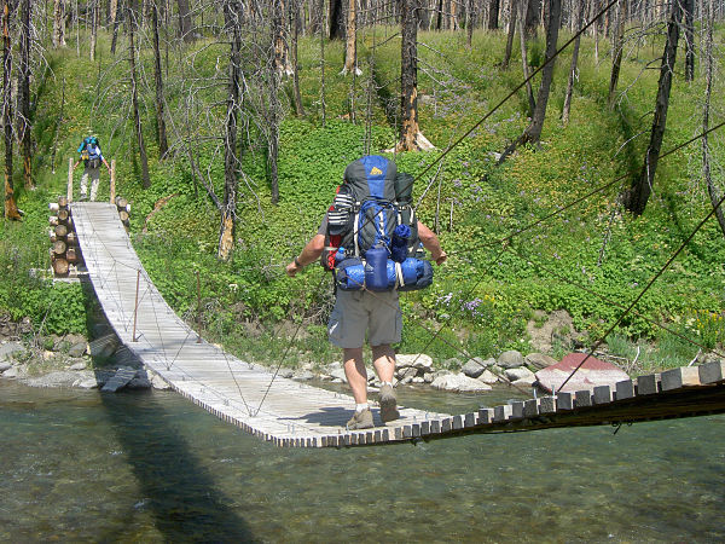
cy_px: 272
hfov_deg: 34.9
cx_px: 362
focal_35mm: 55
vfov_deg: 26.6
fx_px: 1152
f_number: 5.5
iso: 100
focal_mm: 11.3
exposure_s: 1/222
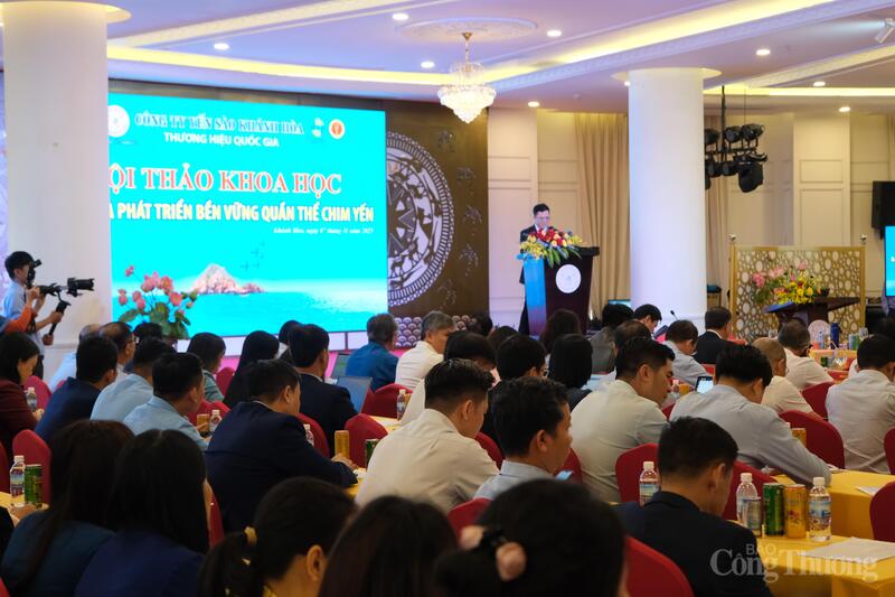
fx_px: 1392
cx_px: 448
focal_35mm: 56
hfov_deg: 35.6
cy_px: 298
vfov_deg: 24.2
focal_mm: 37.6
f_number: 4
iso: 1600
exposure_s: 1/110
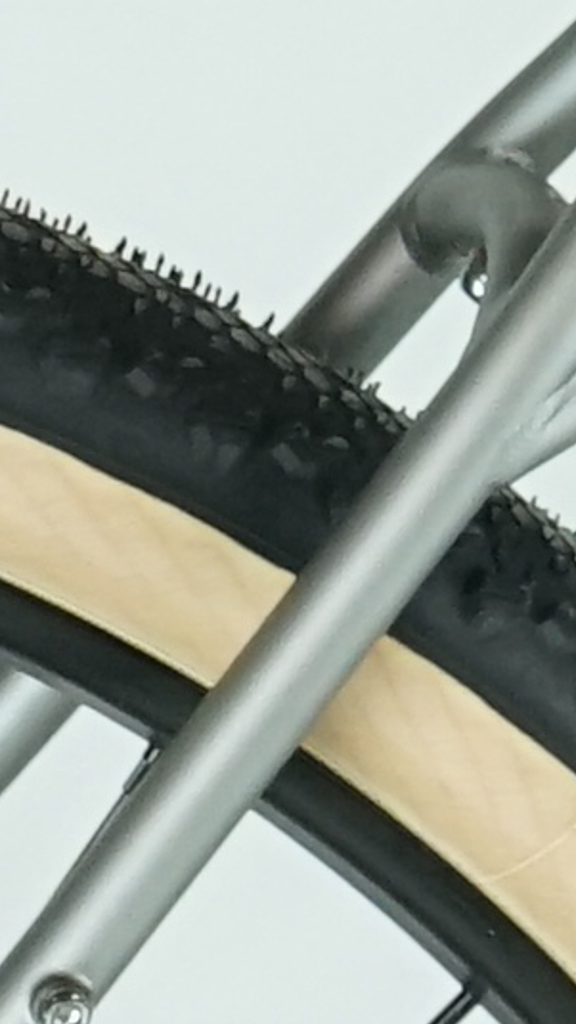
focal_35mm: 341
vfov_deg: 6.3
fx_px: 9258
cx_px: 1728
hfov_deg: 3.5
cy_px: 666
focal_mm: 29
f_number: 5.6
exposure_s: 1/200
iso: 1600
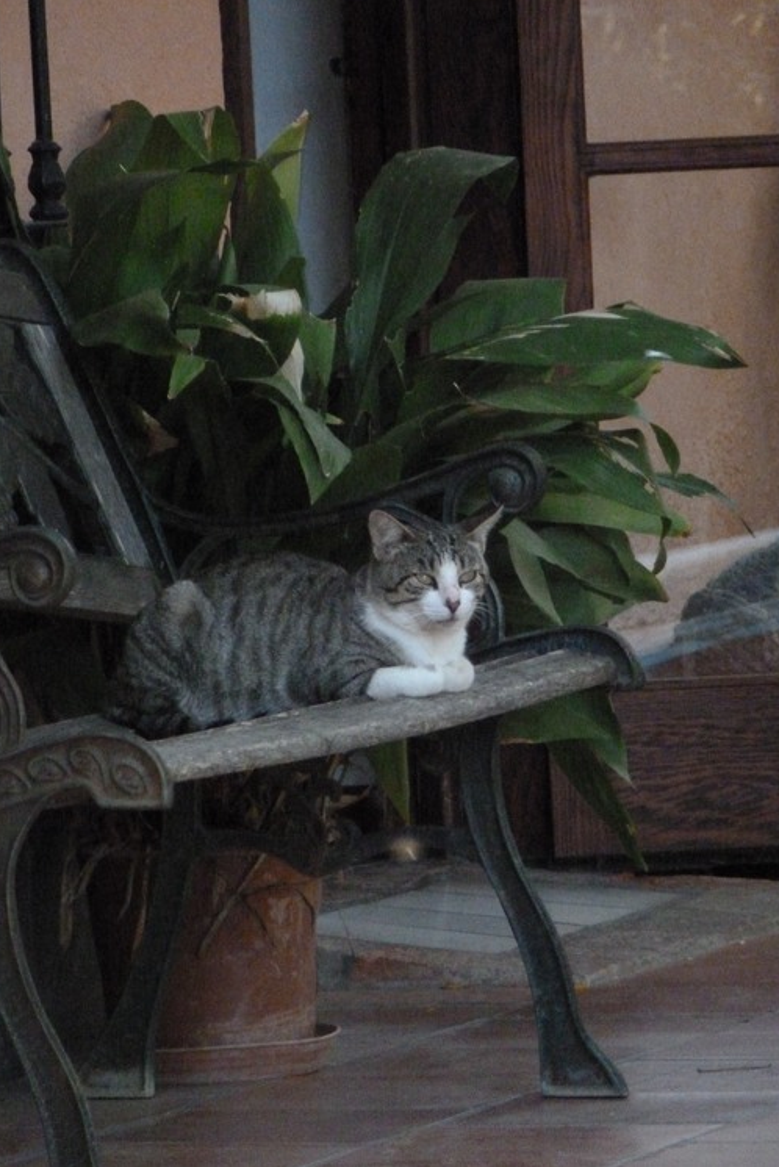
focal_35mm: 419
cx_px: 357
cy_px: 585
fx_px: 13586
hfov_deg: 3.3
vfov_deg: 4.9
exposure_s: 1/125
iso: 1000
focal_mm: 68.8
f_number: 5.9
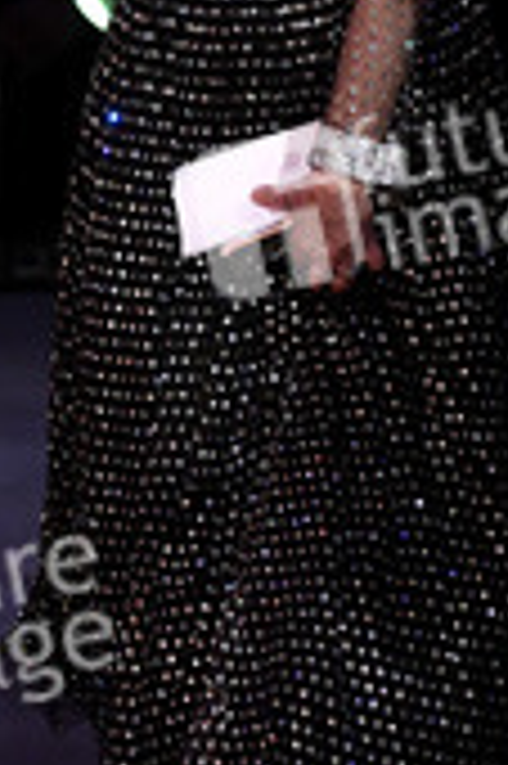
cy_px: -32
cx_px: 13
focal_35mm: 165
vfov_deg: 12.3
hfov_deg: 8.3
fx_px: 3499
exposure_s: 1/250
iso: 3200
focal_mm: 70
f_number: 3.5
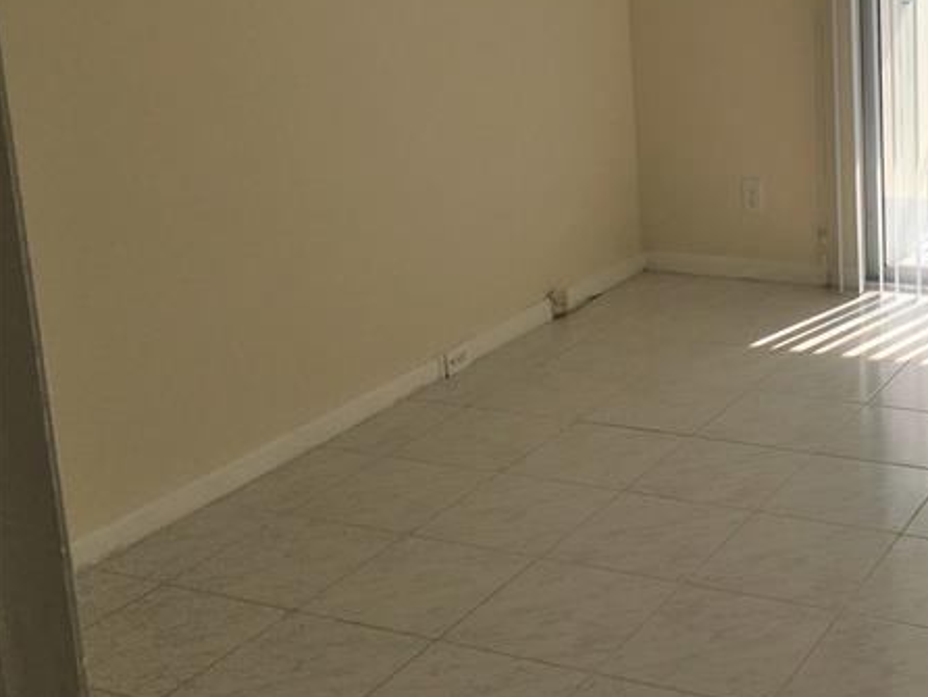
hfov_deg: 34.8
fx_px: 1395
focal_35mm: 52
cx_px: 826
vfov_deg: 27.5
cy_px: 133
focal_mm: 4.15
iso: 25
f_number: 2.2
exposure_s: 1/530
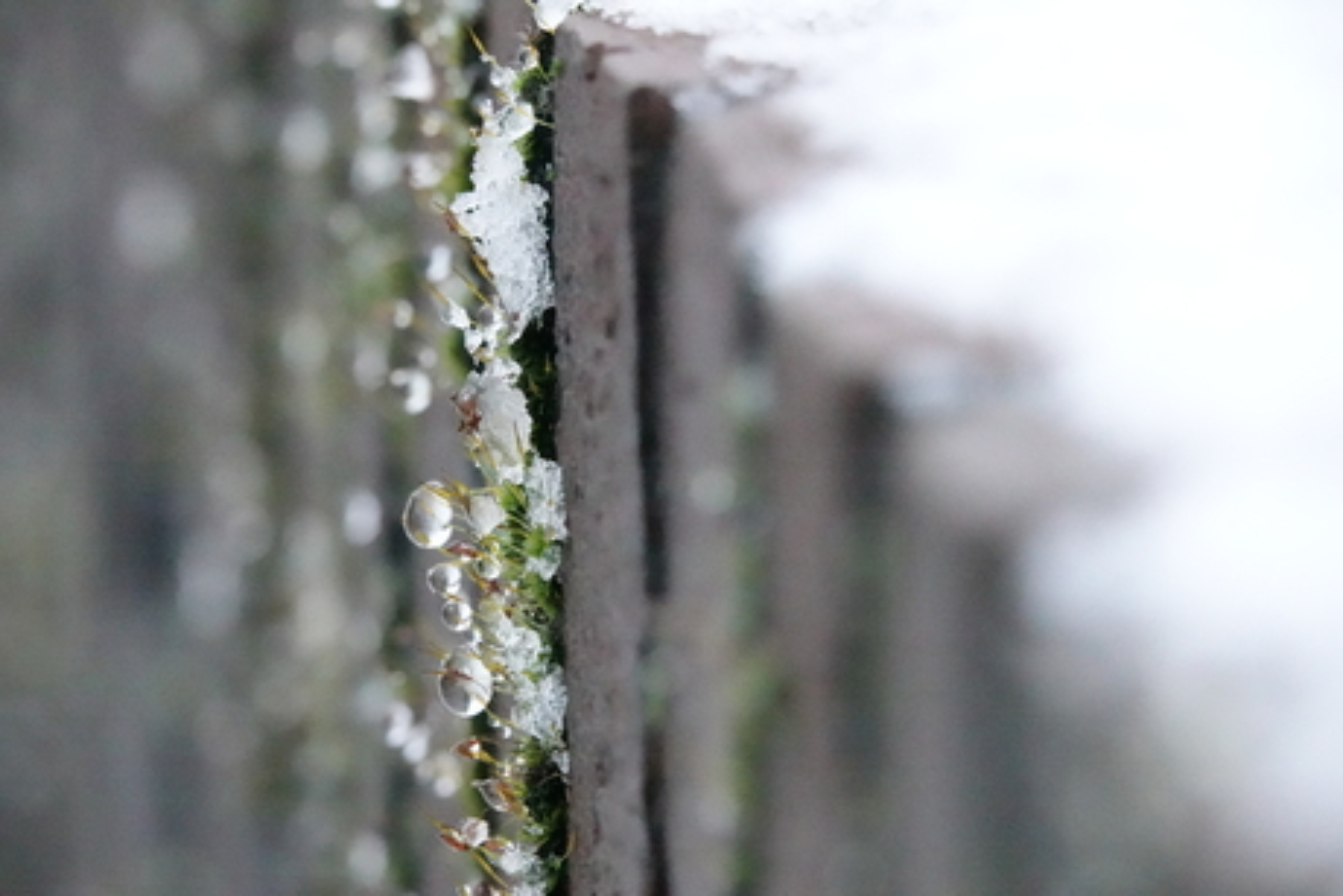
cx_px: 672
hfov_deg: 4.4
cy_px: 448
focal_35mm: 469
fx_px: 17501
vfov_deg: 2.9
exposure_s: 1/2000
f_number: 4.5
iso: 12800
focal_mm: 171.89
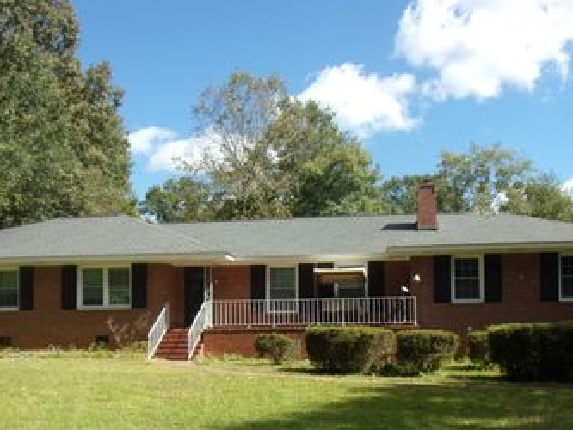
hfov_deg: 44.8
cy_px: 300
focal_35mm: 42
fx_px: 695
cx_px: 270
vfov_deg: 33.9
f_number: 3.4
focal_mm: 5
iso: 80
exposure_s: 1/600
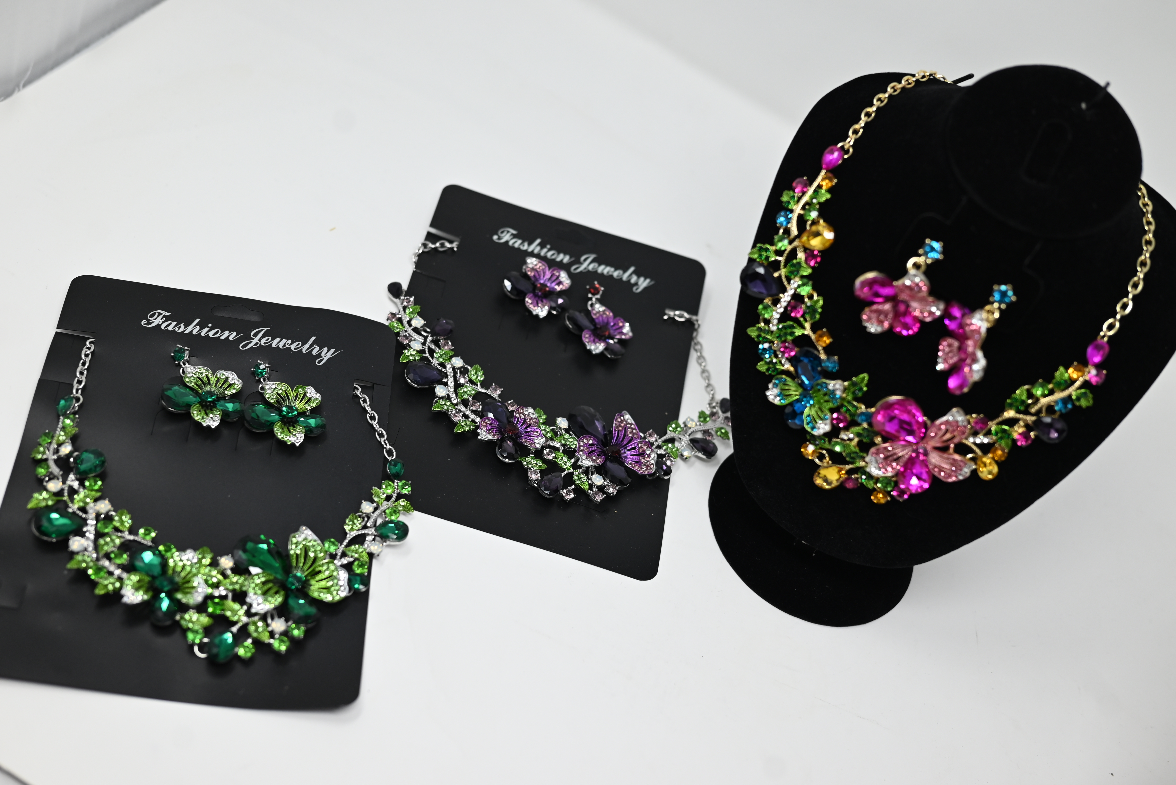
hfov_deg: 48.4
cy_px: 392
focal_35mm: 40
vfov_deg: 33.4
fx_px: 1307
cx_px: 588
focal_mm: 40
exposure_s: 1/250
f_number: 4
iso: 400
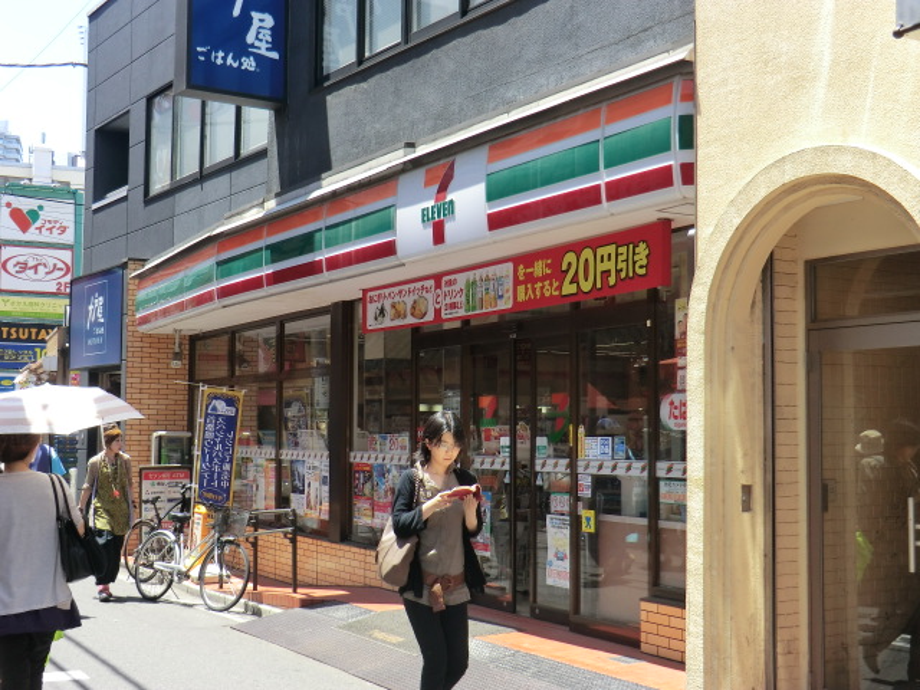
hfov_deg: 40.4
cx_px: 460
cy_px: 345
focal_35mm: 47
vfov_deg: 30.9
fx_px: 1249
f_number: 4
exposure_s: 1/200
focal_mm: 8.4
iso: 80
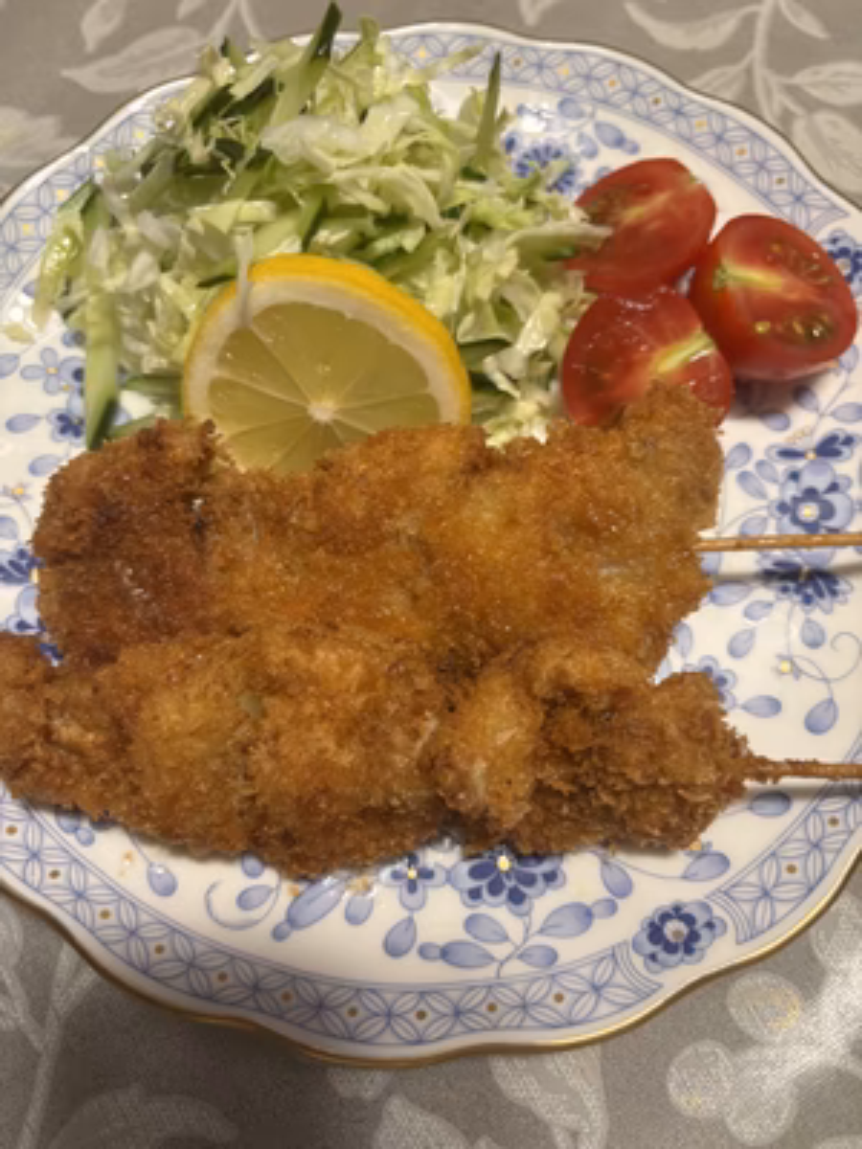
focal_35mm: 26
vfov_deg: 67.3
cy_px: 574
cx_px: 431
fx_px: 863
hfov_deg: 53.1
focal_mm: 5.96
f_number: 1.6
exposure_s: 1/50
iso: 125
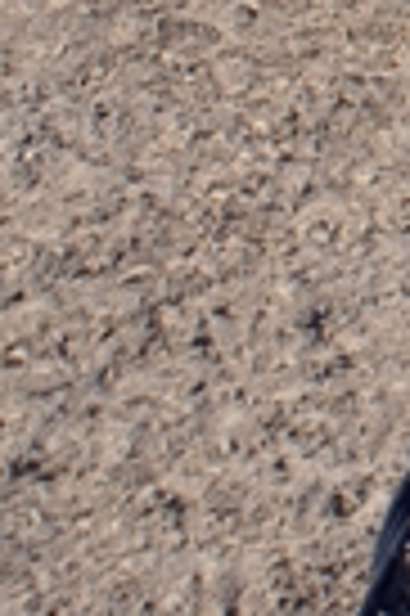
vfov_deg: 9.5
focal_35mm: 211
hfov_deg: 6.1
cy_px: -256
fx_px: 3613
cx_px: 1086
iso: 100
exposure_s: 1/125
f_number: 9
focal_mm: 30
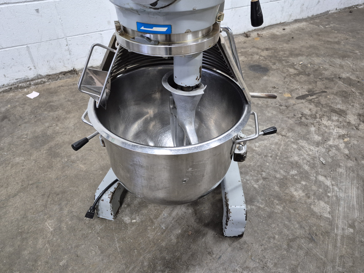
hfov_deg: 73.9
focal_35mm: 23
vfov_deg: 58.9
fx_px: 242
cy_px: 136
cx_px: 182
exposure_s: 1/120
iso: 640
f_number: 1.8
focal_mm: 5.4
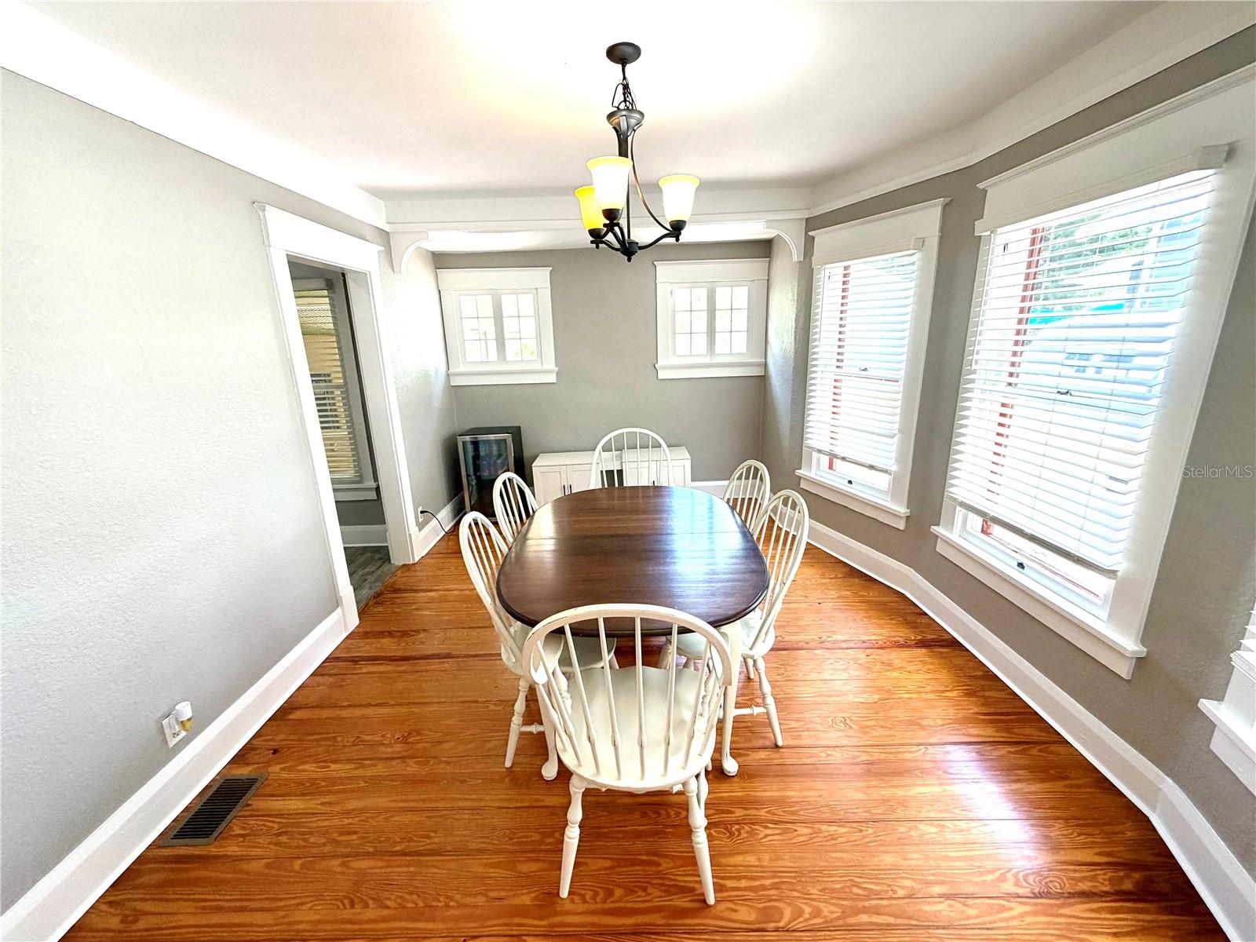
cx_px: 628
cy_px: 471
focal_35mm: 14
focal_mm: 2.22
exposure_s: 1/120
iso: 125
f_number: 2.2
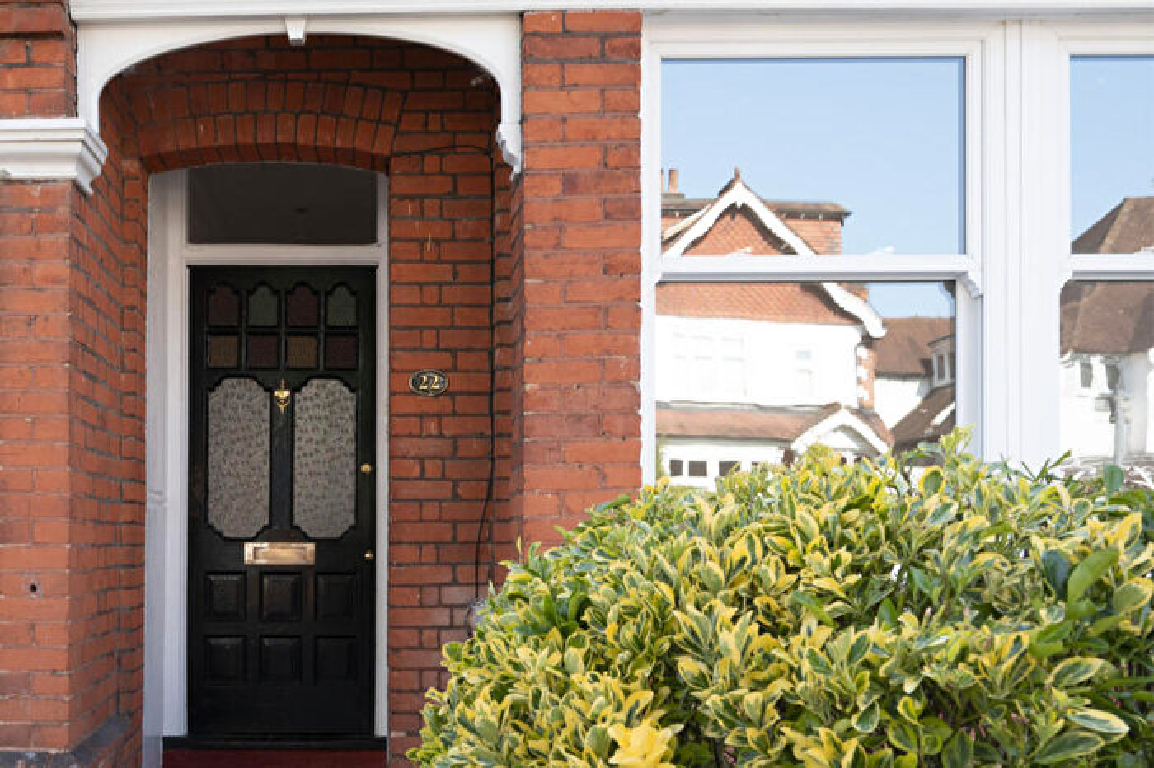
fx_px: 705
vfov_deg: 57.2
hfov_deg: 78.6
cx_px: 577
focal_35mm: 22
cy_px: 384
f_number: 8
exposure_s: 1/80
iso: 250
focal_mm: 22
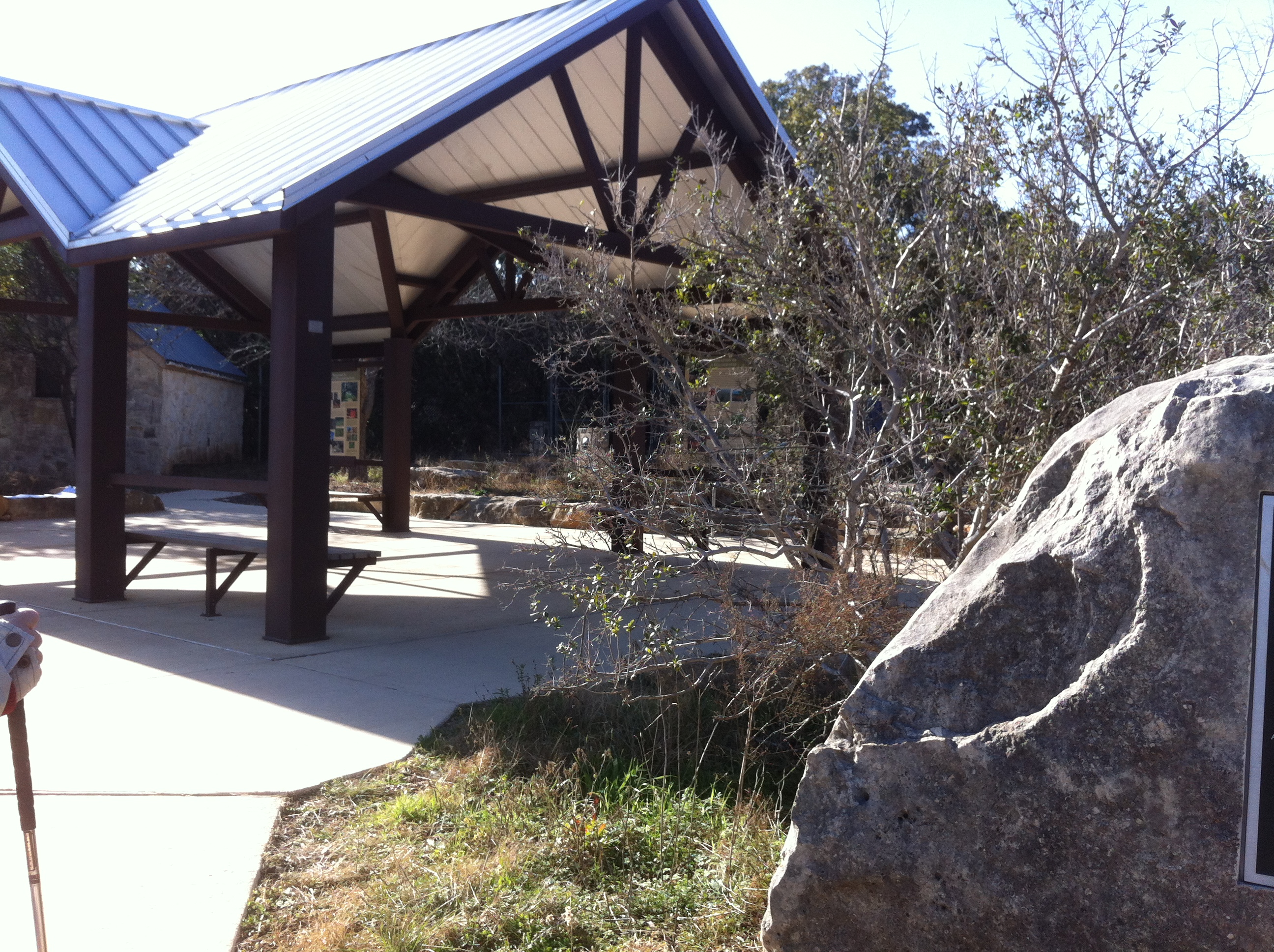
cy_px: 476
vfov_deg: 40.6
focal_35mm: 35
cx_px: 637
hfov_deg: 52.7
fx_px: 1286
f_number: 2.8
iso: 80
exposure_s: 1/450
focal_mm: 3.85
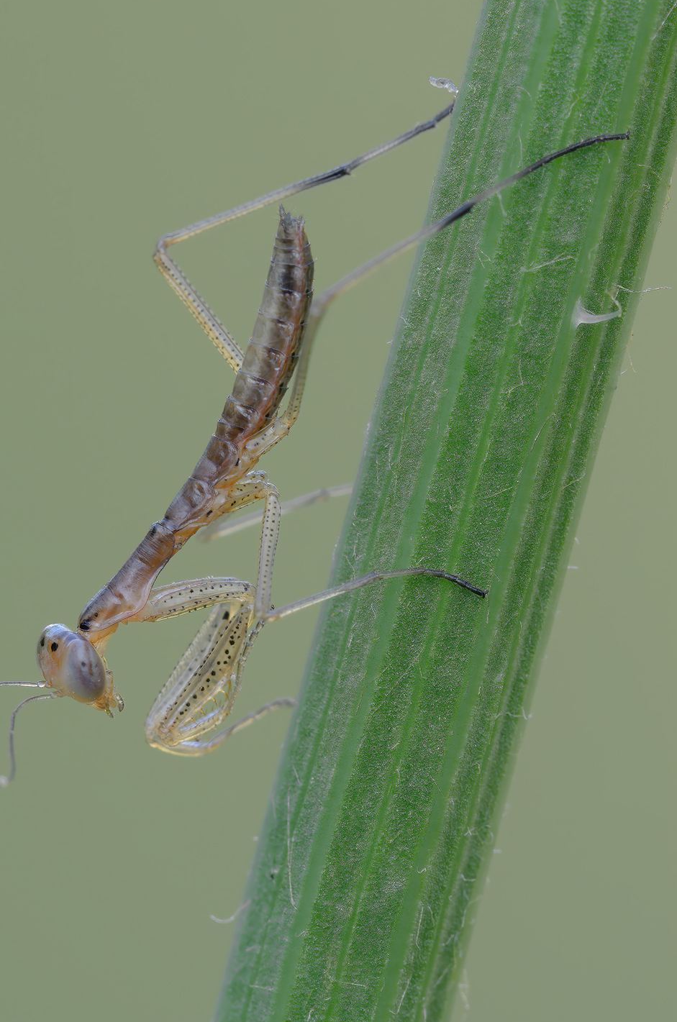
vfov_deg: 6.0
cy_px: 500
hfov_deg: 4.0
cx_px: 256
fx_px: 9691
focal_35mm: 342
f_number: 16
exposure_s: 1/3
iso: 100
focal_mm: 180
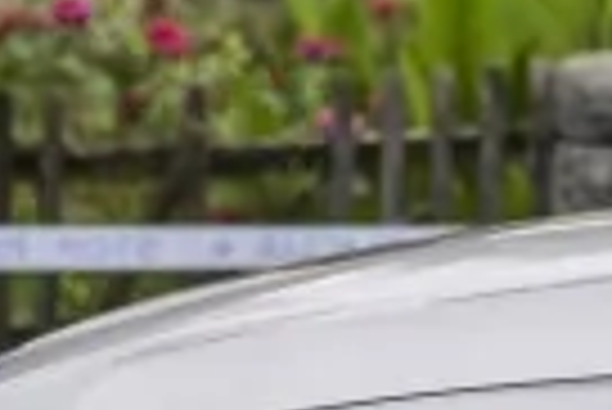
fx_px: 9717
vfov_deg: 2.4
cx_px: 756
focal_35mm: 571
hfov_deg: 3.6
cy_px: 115
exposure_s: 1/6400
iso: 400
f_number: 2.8
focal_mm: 102
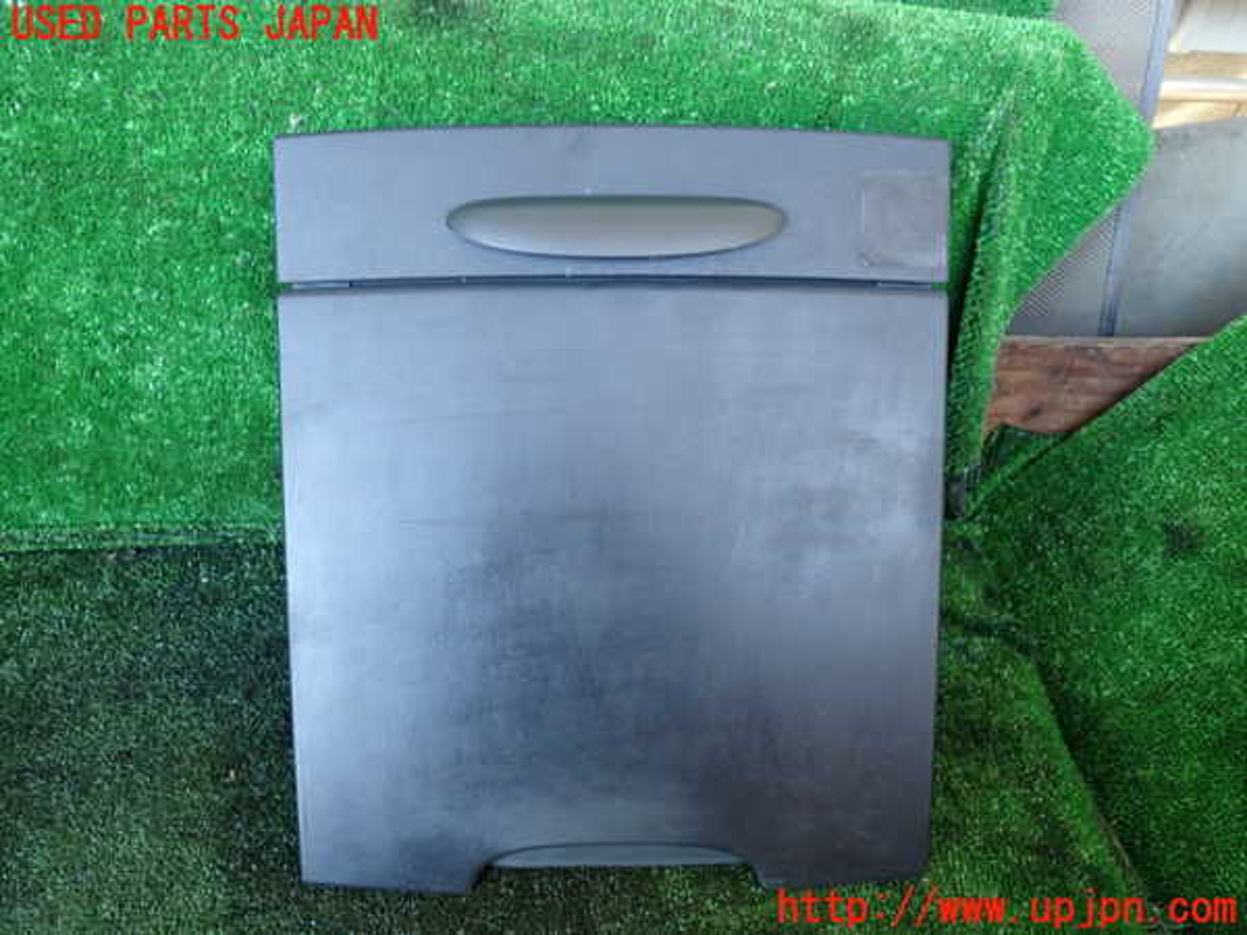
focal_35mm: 30
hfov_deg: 60.0
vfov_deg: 46.8
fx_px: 1081
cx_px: 624
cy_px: 468
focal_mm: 5.4
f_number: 2.3
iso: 250
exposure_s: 1/30
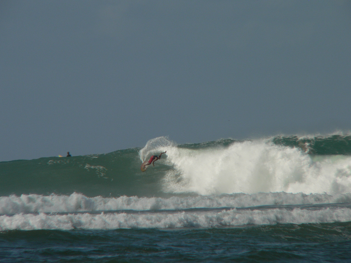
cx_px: 176
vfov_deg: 3.4
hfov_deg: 4.6
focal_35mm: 432
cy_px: 132
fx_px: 4380
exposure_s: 1/1000
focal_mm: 72
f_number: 6.3
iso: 80
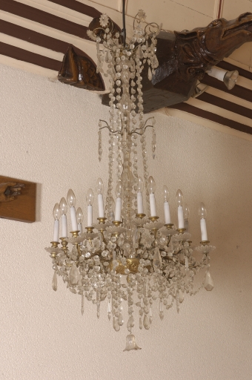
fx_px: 947
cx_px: 126
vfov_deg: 22.6
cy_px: 190
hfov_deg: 15.1
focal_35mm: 90
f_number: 11
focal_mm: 60
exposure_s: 1/30
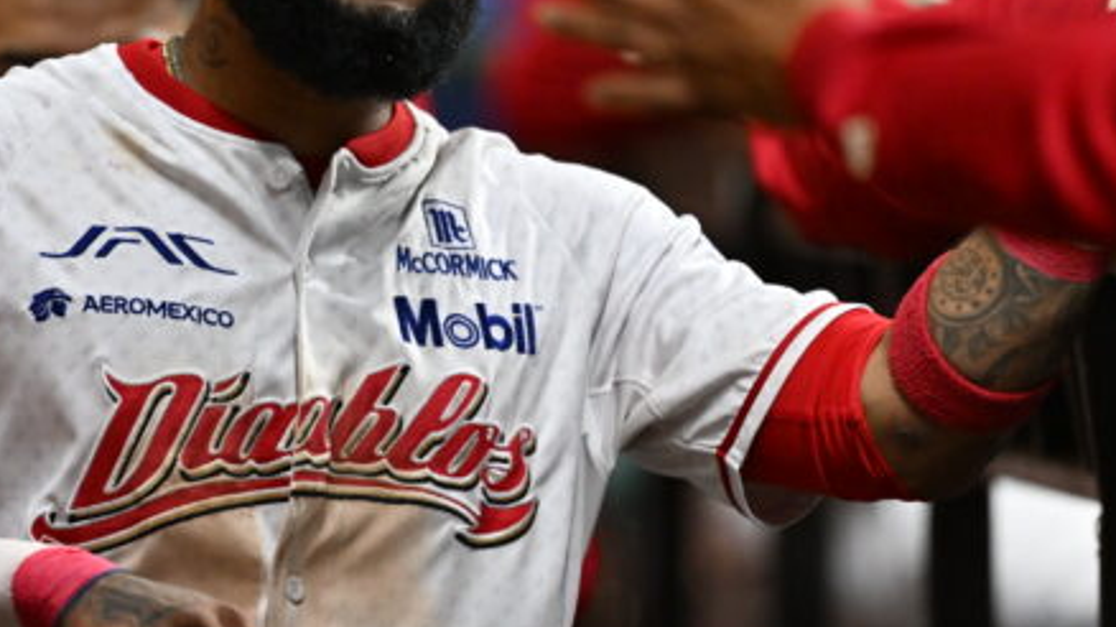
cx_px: 255
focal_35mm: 765
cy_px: 279
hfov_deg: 2.8
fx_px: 22629
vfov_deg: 1.6
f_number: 2.8
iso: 3200
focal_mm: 400
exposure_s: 1/500
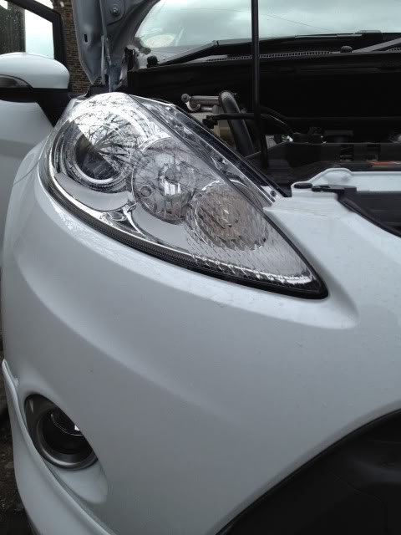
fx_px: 541
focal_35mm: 35
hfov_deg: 40.7
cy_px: 268
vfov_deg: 52.6
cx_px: 200
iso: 64
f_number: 2.4
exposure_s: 1/824
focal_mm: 4.3
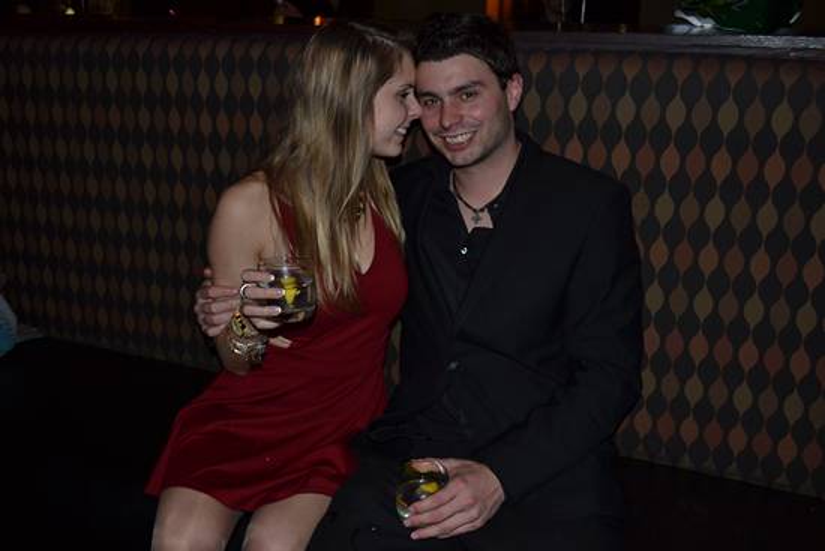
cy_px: 276
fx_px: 825
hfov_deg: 53.1
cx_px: 412
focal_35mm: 36
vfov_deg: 36.9
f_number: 4
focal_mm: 24
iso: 200
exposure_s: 1/4
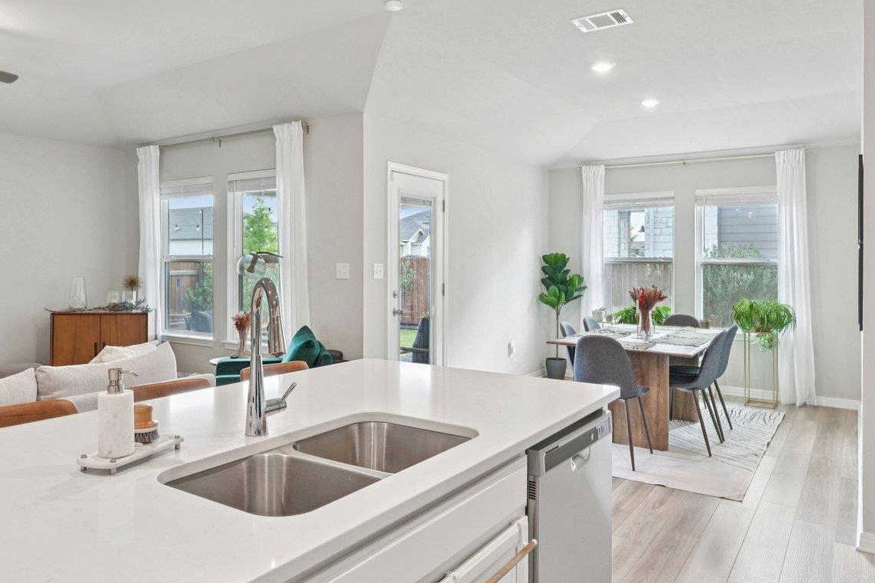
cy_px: 257
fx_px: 656
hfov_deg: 67.1
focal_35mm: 27
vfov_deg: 47.8
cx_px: 381
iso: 200
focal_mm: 15
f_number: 6.7
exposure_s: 1/15
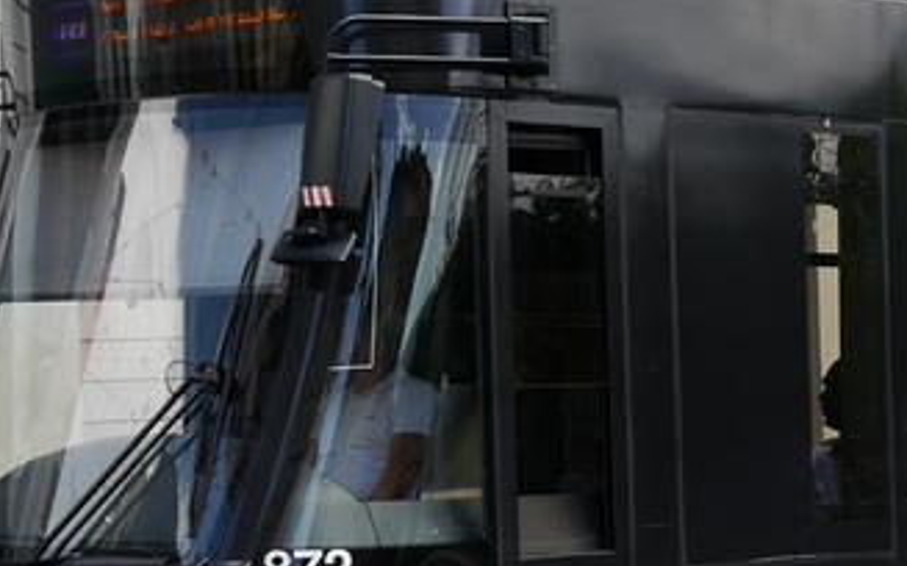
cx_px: 1171
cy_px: 444
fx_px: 2693
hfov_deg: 17.9
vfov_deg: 12.0
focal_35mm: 109
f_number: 5.6
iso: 160
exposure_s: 1/320
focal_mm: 14
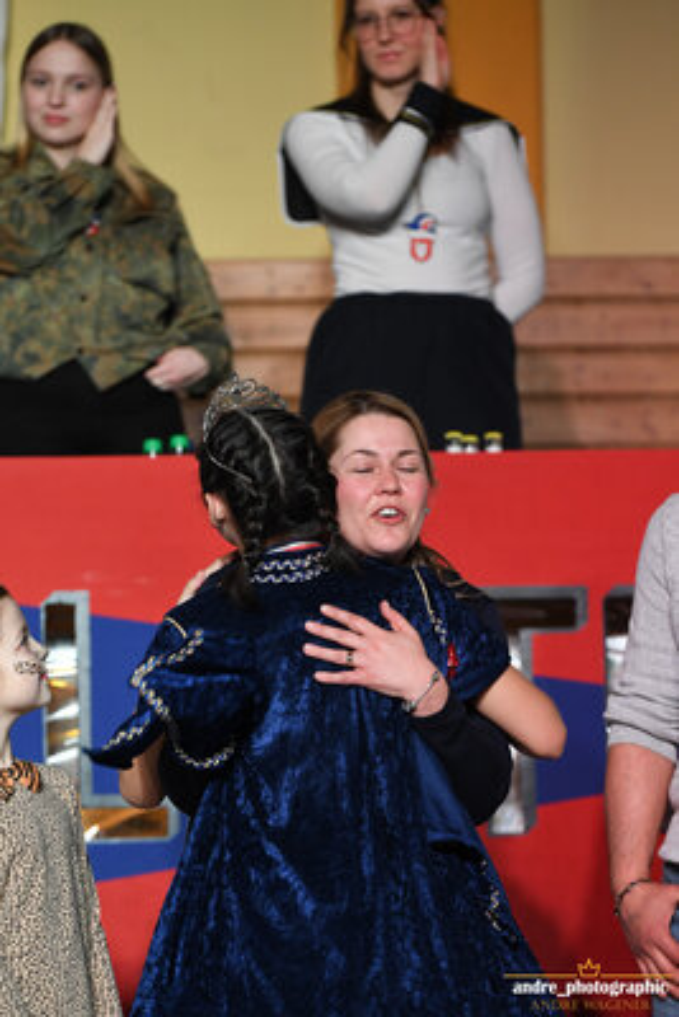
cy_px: 508
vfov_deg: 12.2
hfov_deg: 8.2
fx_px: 4749
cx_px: 340
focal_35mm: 168
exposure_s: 1/500
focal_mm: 112
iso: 1600
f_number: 2.8
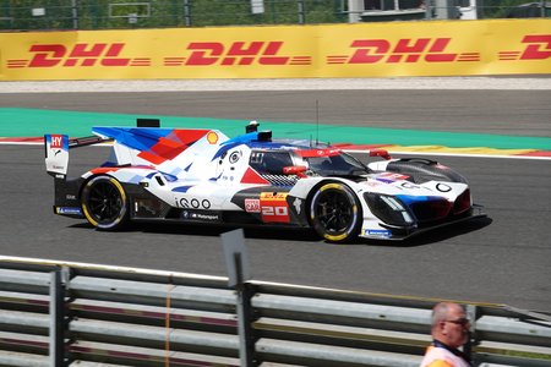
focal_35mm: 177
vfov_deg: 7.8
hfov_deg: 11.6
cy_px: 184
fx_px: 2709
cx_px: 276
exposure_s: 1/800
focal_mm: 64.84
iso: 100
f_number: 5
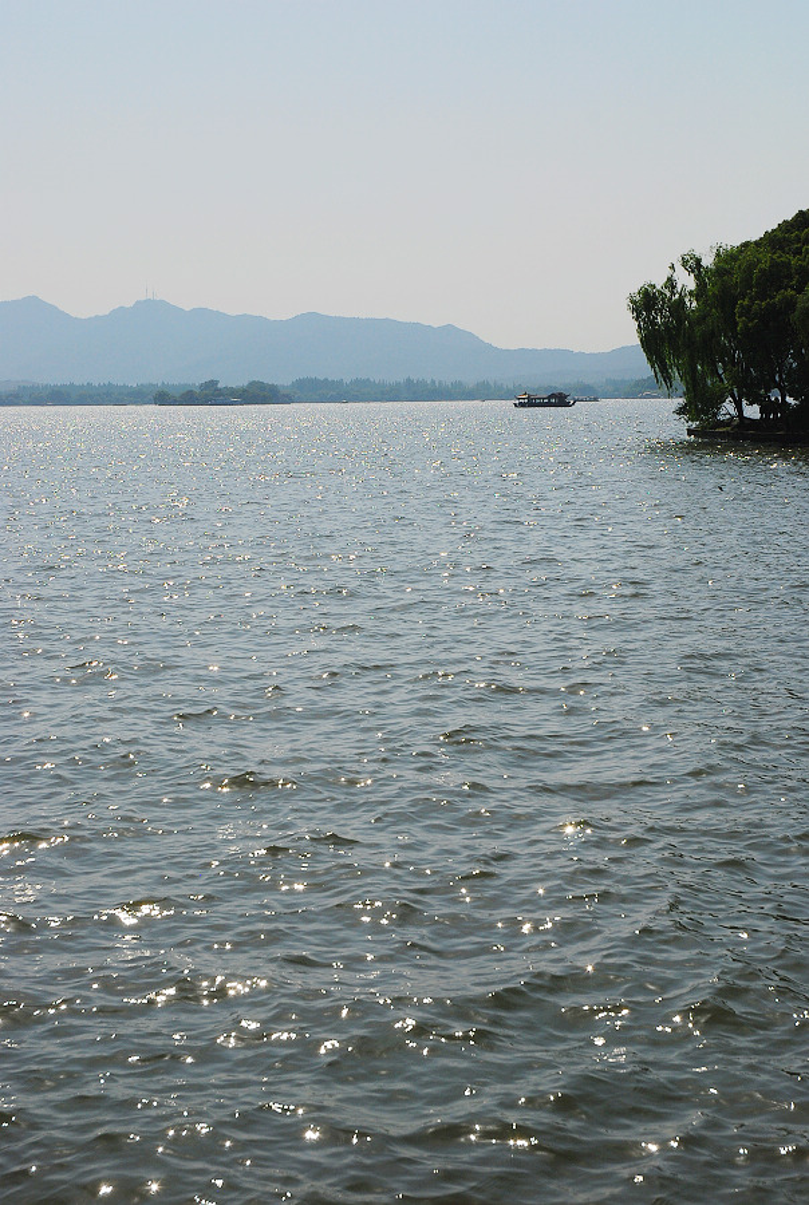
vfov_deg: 33.3
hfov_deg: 22.7
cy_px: 602
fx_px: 2013
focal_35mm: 60
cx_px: 404
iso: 100
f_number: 10
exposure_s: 1/800
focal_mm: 40
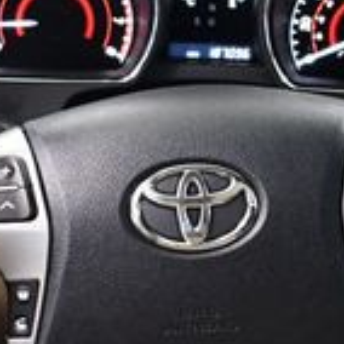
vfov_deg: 12.7
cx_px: 196
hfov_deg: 12.6
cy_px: 167
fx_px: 1552
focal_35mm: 138
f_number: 3.5
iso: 3200
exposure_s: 1/80
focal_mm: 18
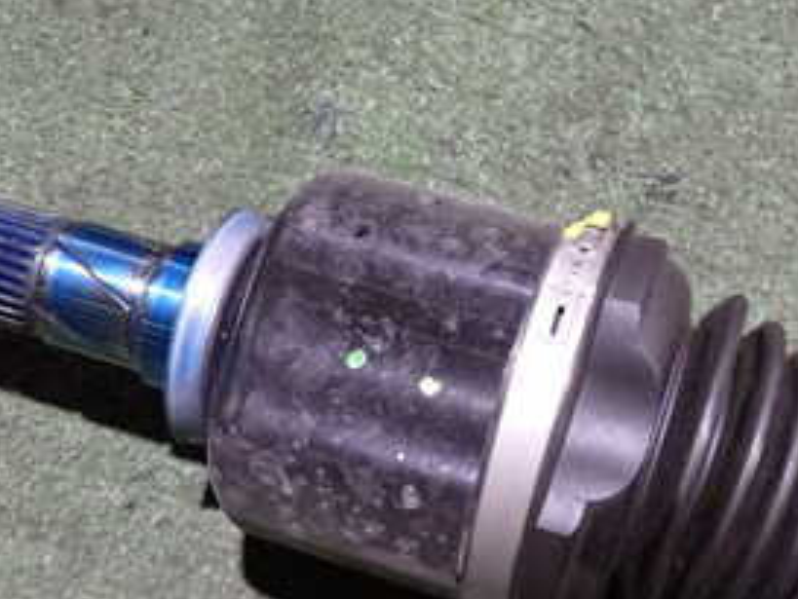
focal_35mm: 55
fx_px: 1268
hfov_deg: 34.9
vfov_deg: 26.4
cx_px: 444
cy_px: 394
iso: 800
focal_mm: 4.5
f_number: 2
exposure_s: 1/25
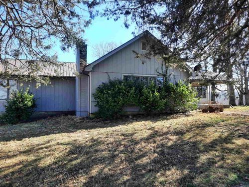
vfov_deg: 54.9
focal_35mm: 25
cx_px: 124
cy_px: 94
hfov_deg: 69.4
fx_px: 180
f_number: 2
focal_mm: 4.6
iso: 32
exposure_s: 1/176
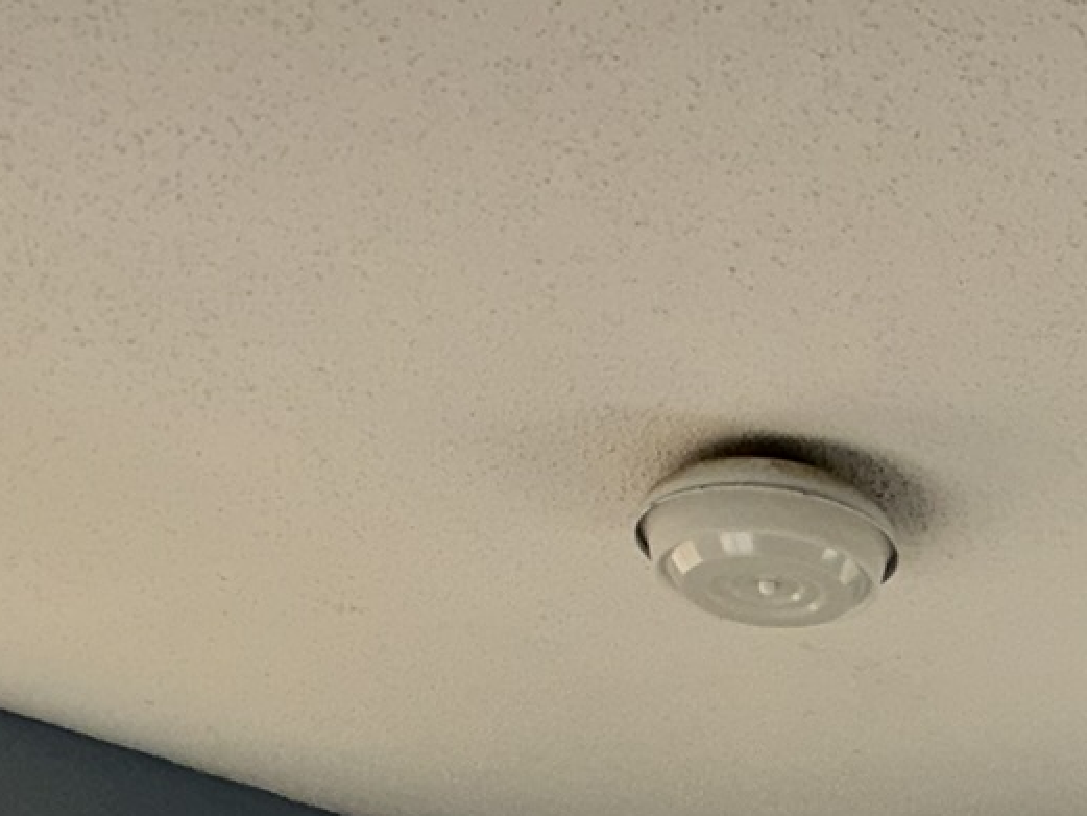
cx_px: 1020
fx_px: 1727
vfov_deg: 20.7
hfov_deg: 32.8
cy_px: 1361
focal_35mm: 55
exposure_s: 1/149
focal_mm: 2.22
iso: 16
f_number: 2.2
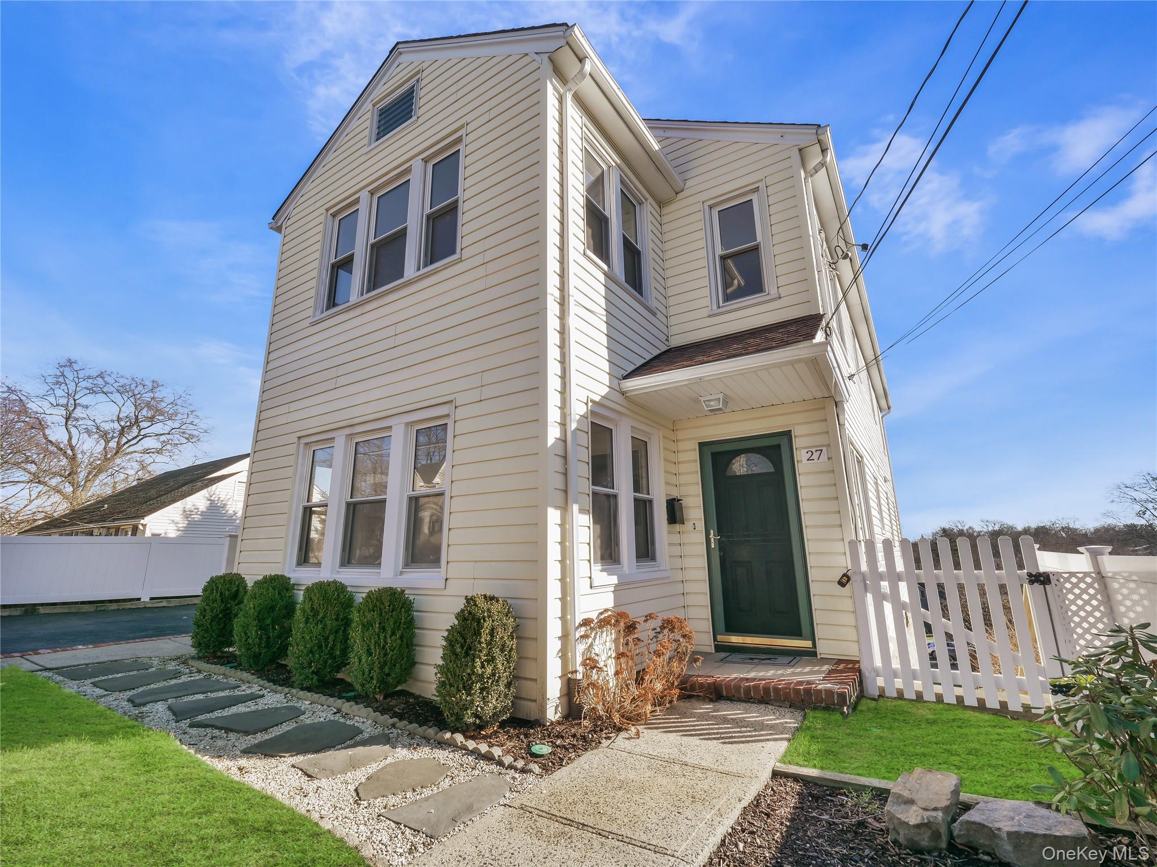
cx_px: 578
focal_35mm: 14
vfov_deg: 85.7
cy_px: 434
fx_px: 468
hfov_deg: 102.1
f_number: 8
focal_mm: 7
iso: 100
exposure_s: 1/50
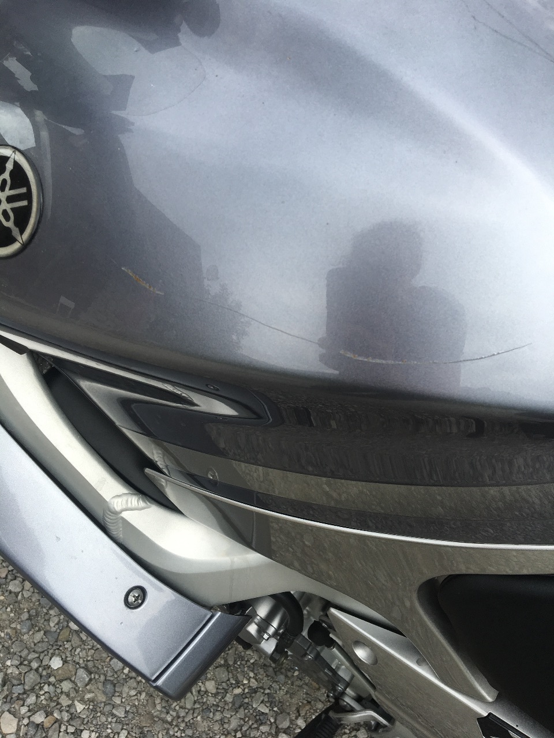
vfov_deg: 61.7
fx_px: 619
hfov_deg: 48.2
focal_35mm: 29
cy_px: 369
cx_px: 277
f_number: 2.2
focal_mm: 4.15
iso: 25
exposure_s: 1/663
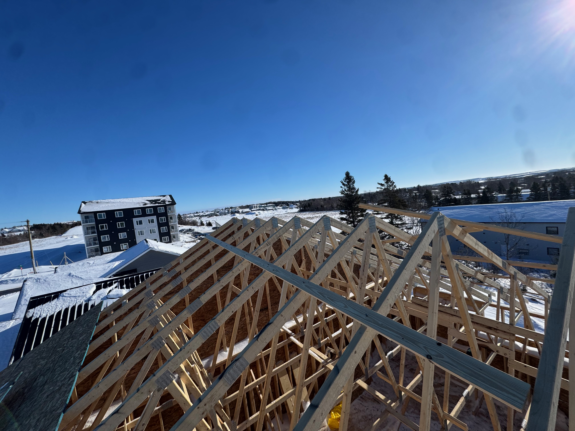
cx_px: 288
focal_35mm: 14
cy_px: 216
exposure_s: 1/3906
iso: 50
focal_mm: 2.22
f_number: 2.2
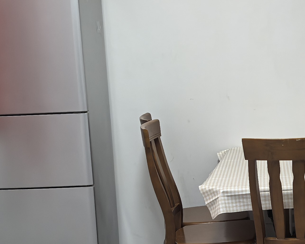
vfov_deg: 18.2
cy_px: 174
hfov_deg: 22.4
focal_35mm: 84
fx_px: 758
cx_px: 250
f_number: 1.4
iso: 250
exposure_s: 1/60
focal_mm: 6.98
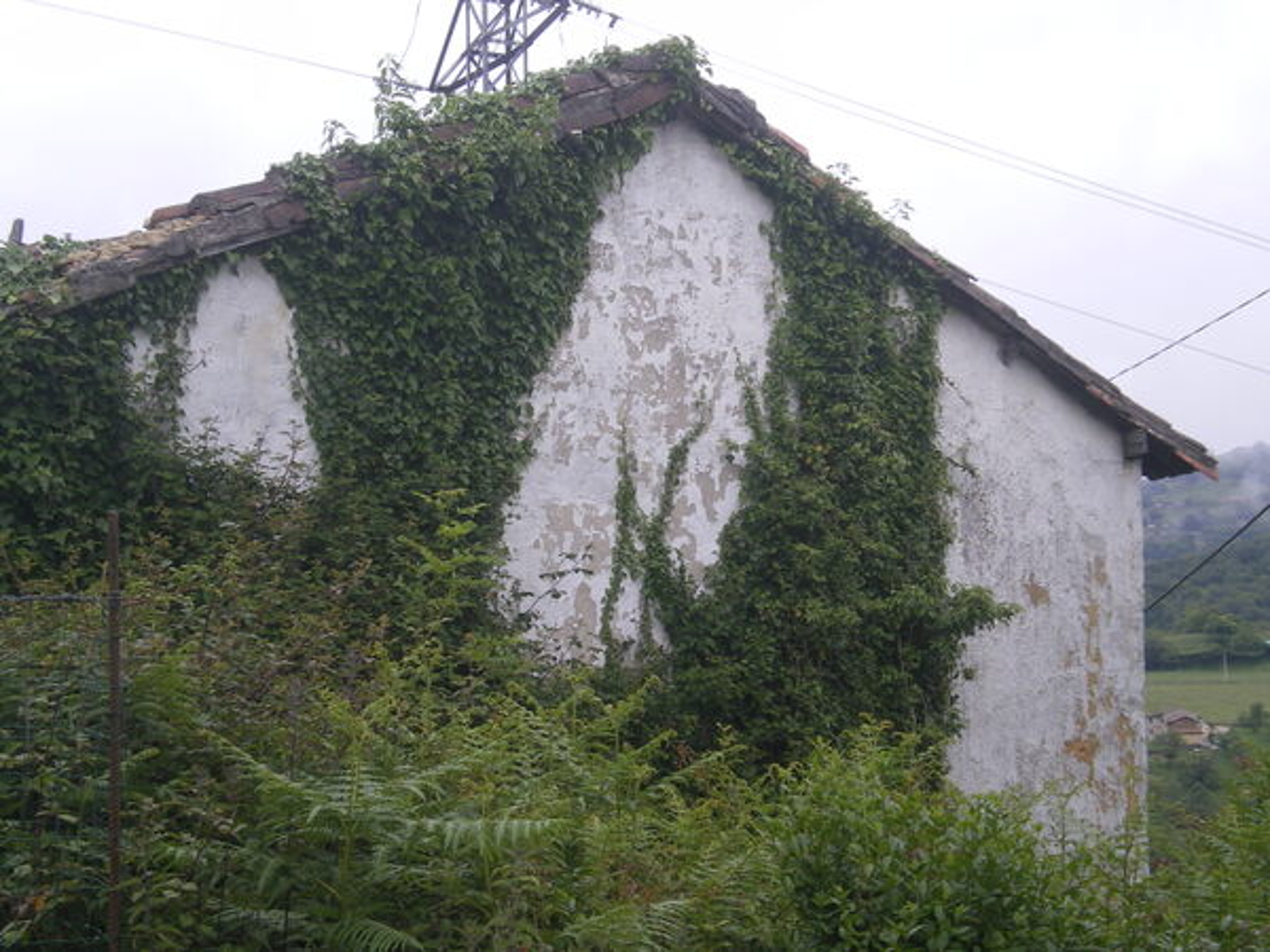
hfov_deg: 25.7
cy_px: 476
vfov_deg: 19.4
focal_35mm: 76
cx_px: 635
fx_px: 2788
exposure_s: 1/80
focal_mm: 13.3
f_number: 4.9
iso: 50
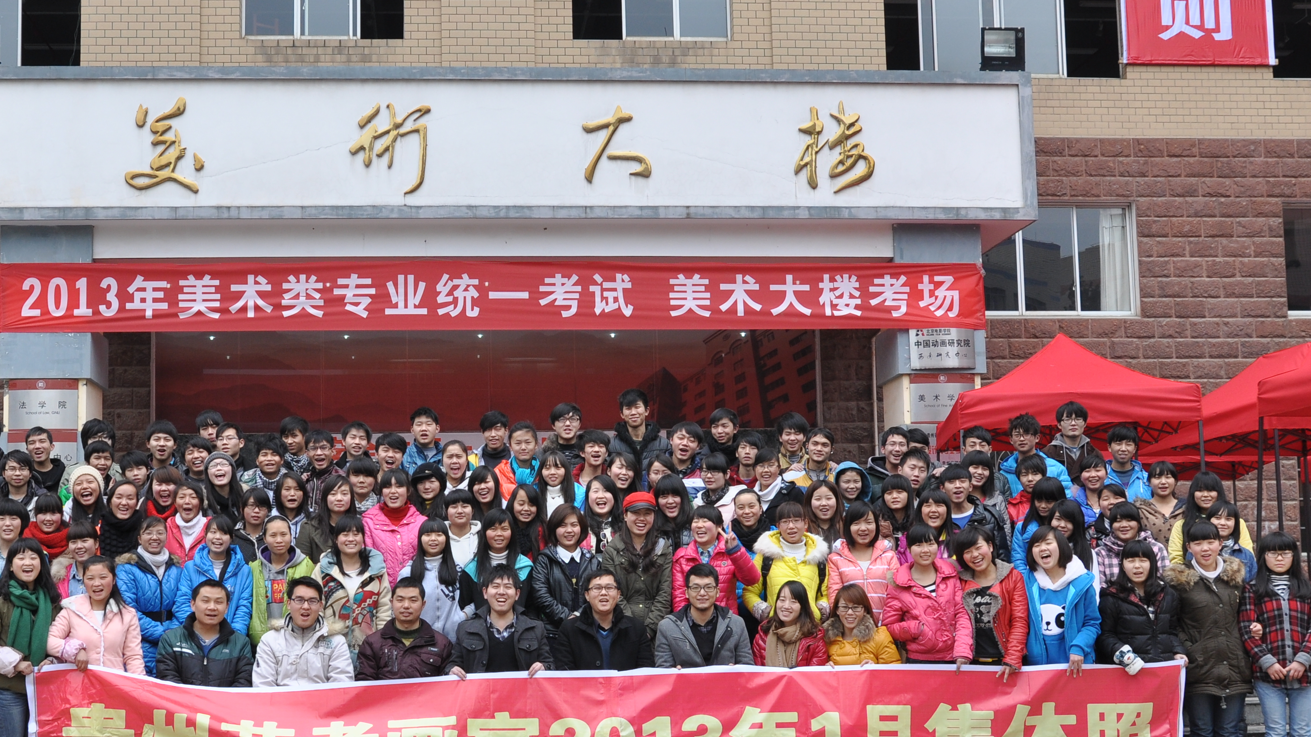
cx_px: 529
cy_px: 481
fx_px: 1669
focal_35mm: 48
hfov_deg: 42.7
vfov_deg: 24.8
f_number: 9
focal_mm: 20
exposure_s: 1/125
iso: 250
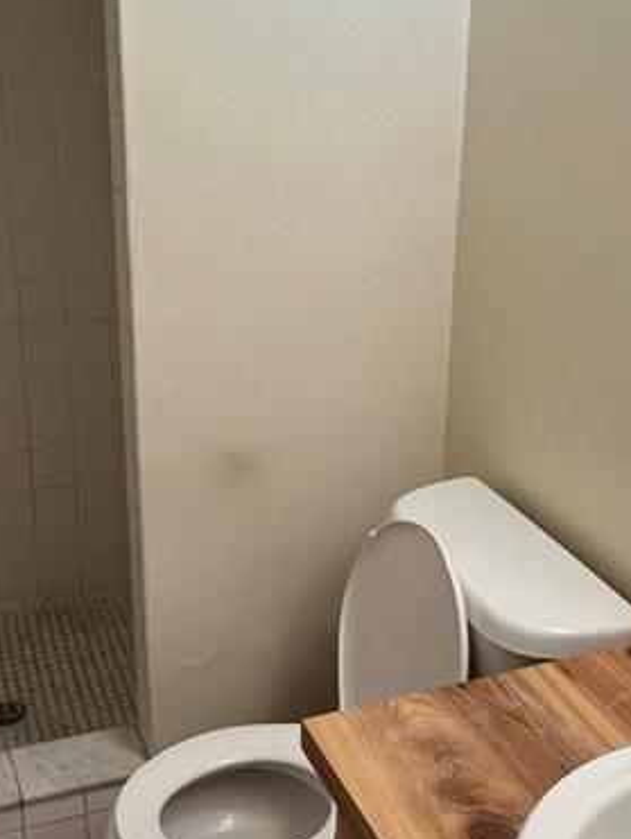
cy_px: 434
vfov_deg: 44.7
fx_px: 1019
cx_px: 294
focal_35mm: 42
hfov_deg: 34.4
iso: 125
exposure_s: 1/120
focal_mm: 1.57
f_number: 1.8
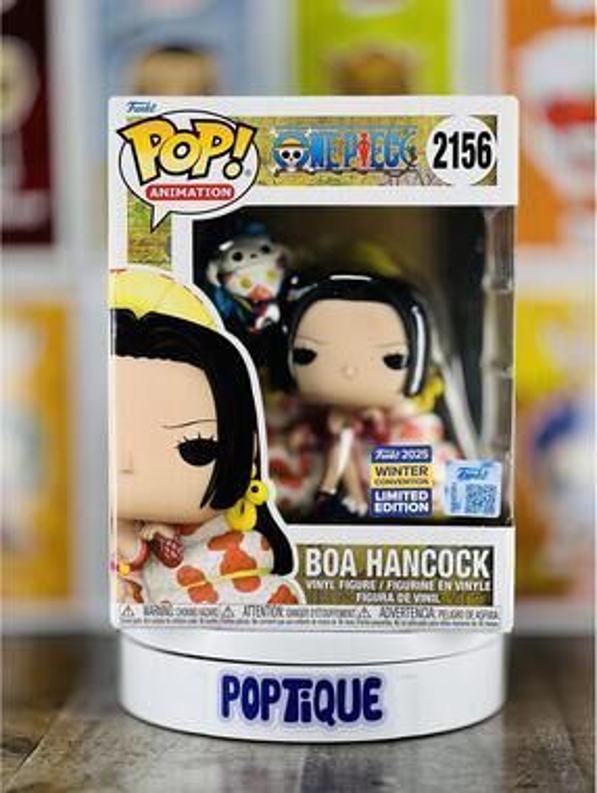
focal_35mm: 77
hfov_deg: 19.2
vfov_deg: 25.3
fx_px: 1767
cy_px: 396
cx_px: 298
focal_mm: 9
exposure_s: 1/121
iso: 32
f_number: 2.8
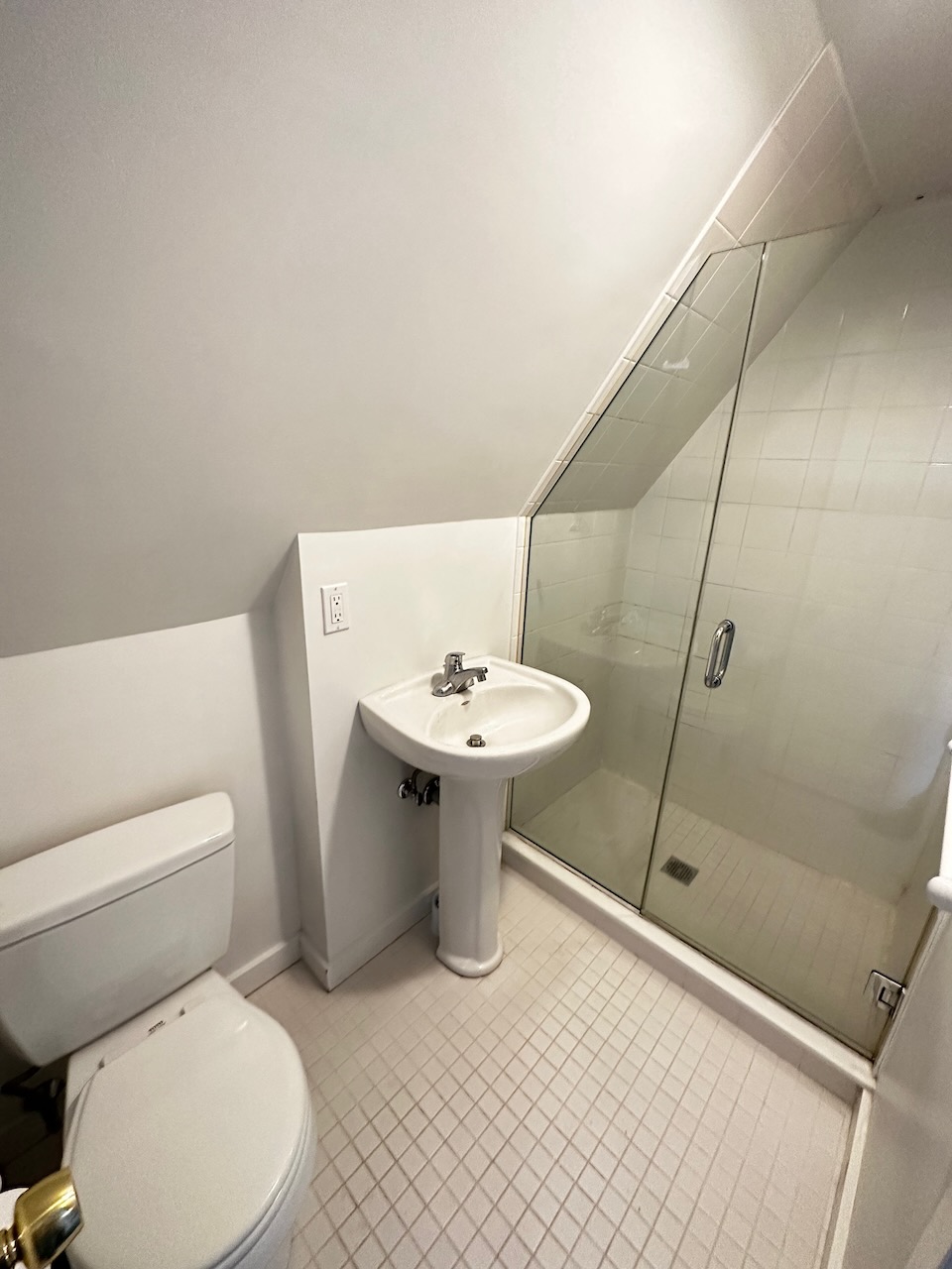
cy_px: 634
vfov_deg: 102.1
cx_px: 476
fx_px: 513
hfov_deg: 85.7
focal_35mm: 14
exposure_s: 1/60
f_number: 2.2
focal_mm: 2.22
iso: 640
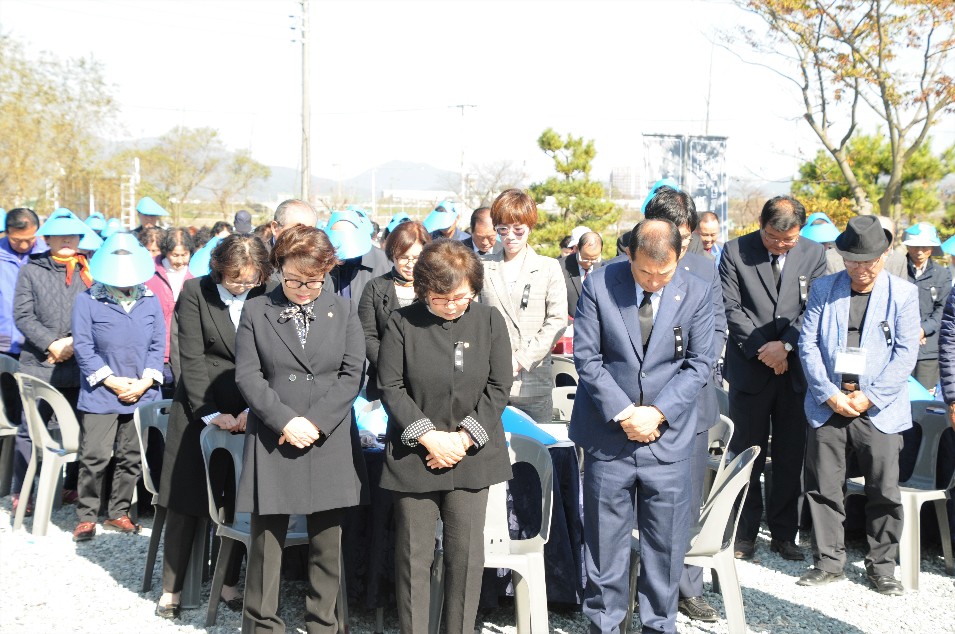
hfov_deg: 30.5
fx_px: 1749
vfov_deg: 20.6
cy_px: 317
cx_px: 478
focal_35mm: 66
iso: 200
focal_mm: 44
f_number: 6.3
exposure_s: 1/160
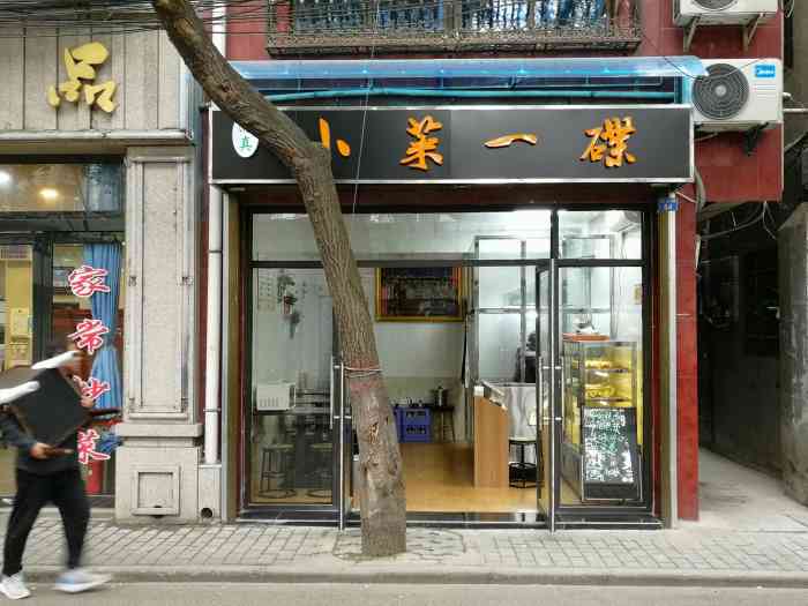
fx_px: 817
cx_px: 404
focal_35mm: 35
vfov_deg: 40.7
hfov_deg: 52.6
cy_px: 303
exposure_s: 1/33.3
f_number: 2.2
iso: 320
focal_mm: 3.95
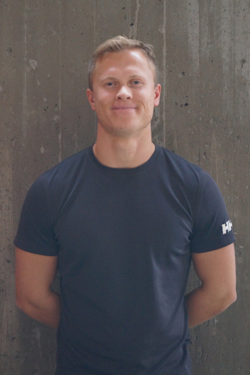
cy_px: 188
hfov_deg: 16.5
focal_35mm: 82
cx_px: 125
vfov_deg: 24.6
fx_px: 861
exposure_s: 1/60
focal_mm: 55
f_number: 5.6
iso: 3200
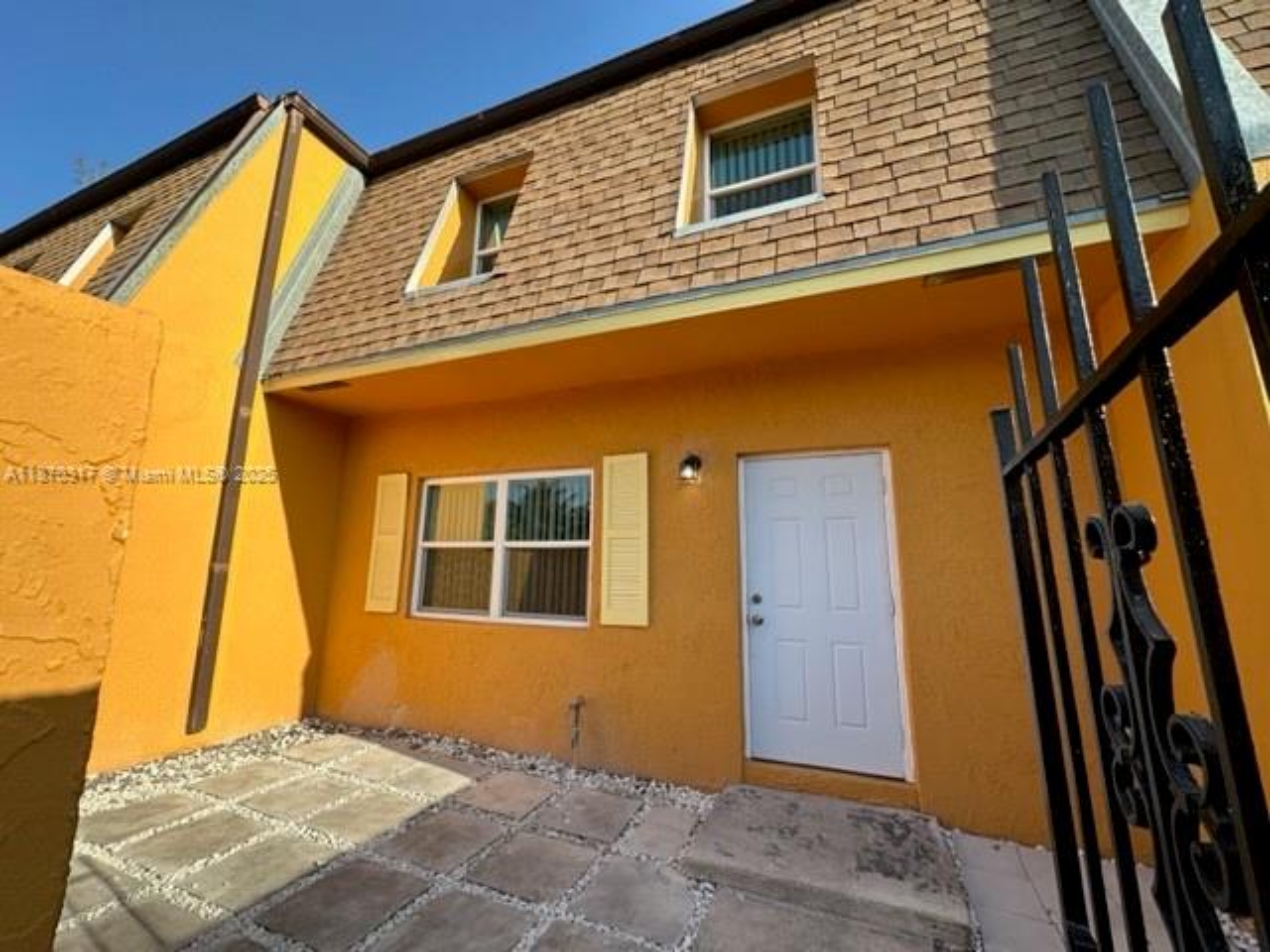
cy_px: 476
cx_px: 635
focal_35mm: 14
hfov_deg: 102.1
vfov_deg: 85.7
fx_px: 514
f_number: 2.2
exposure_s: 1/640
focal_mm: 2.22
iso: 40
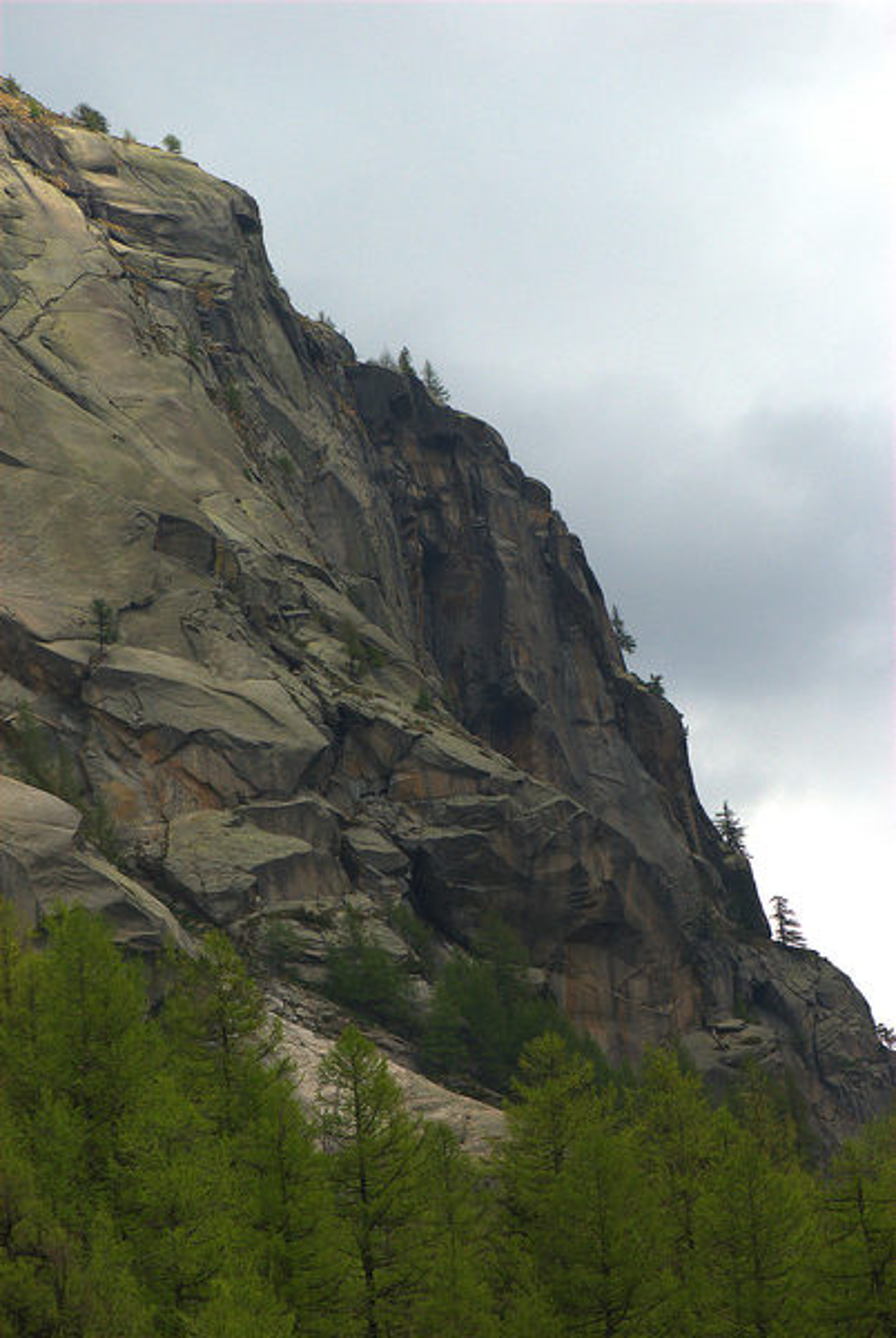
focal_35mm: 158
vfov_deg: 13.0
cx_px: 448
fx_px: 5859
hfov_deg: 8.7
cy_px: 669
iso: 640
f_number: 4.5
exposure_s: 1/3000
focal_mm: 105
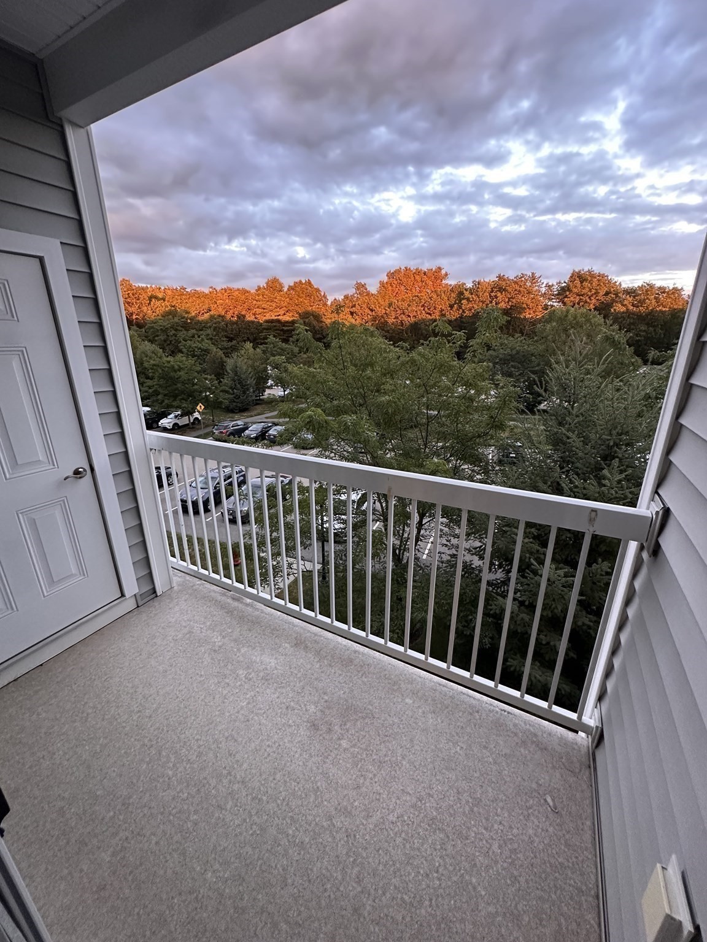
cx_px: 354
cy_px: 471
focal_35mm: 14
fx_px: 381
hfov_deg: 85.7
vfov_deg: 102.1
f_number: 2.2
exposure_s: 1/60
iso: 400
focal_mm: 2.22
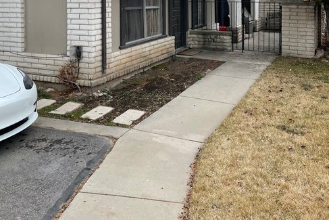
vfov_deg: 32.8
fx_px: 338
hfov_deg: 51.9
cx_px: 166
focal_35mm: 37
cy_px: -4
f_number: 1.6
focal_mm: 4.2
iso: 32
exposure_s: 1/769
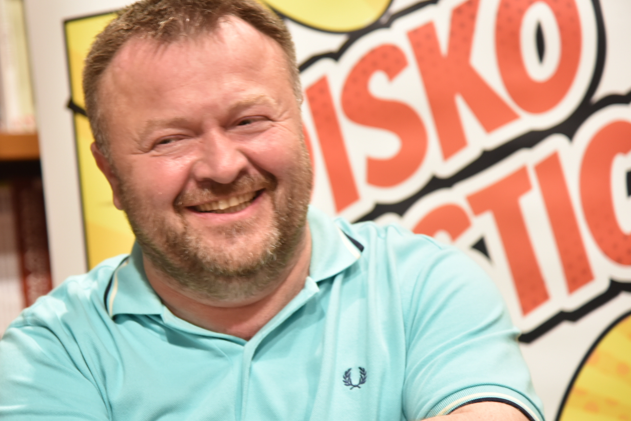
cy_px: 200
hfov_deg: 13.0
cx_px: 223
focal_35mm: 158
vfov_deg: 8.7
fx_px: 2769
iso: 1600
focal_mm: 120
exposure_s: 1/125
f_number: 4
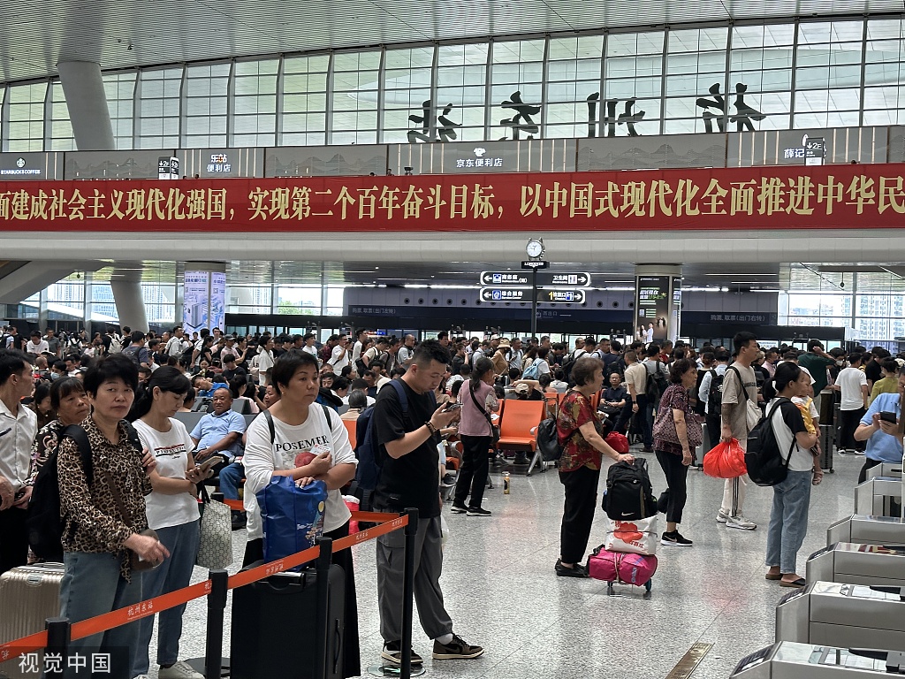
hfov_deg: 39.7
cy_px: 340
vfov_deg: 30.3
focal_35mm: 48
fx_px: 1255
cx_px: 452
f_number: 1.78
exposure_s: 1/126
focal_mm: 6.86
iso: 80
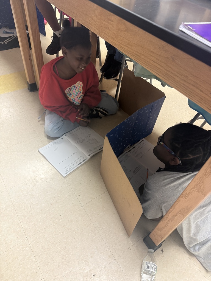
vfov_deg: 71.6
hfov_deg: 56.8
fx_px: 195
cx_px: 106
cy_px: 140
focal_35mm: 24
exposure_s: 1/60
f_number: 1.78
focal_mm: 6.76
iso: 200
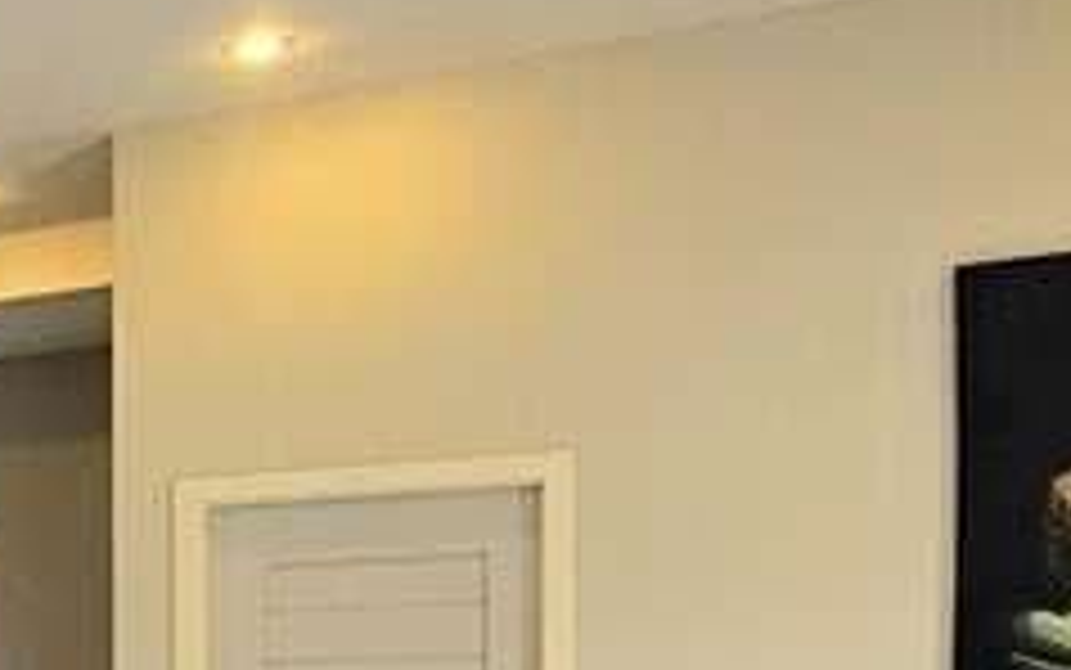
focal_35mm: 74
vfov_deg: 17.1
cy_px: 719
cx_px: -788
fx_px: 2161
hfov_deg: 20.7
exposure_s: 1/50
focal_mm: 2.2
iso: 80
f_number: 2.2
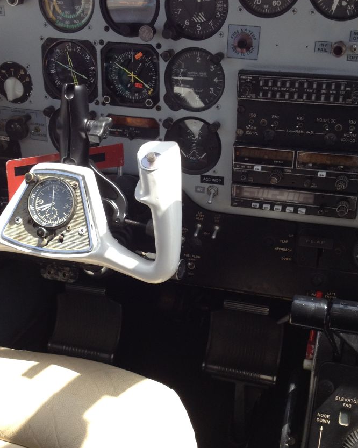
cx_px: 159
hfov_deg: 27.1
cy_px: 257
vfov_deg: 33.5
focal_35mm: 56
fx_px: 742
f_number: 2.4
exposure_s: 1/442
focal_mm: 4.28
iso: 50
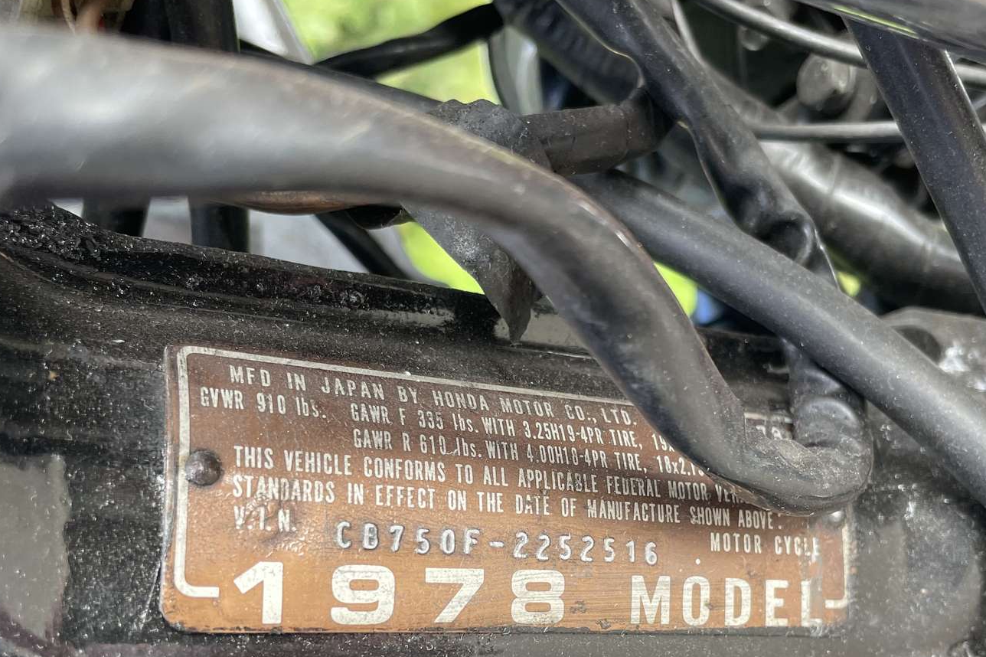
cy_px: 479
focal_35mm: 42
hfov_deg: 46.2
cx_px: 583
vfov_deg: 31.4
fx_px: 1150
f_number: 1.6
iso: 80
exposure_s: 1/121
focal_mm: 4.2
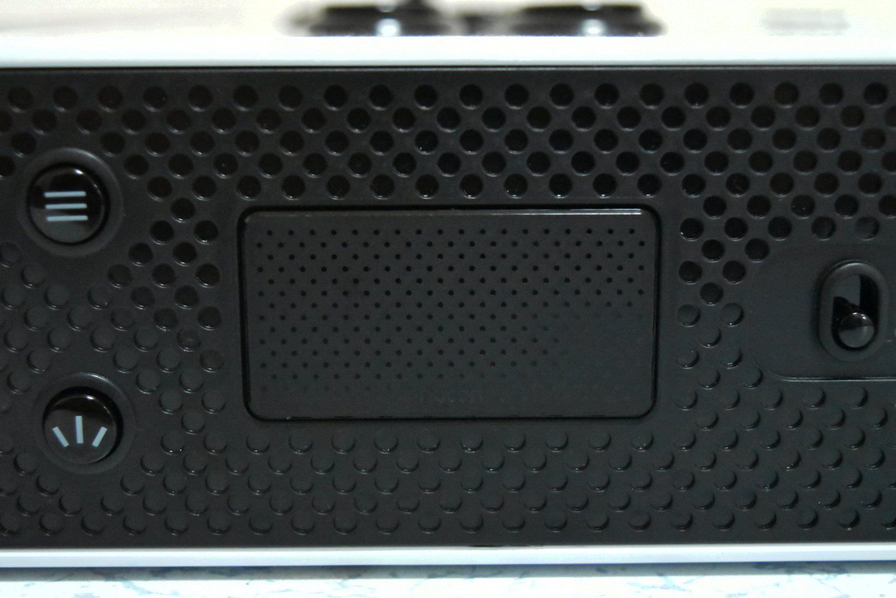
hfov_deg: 37.9
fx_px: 1307
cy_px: 299
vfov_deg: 25.8
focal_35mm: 52
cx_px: 448
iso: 22800
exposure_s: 1/320
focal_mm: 35
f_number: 4.5
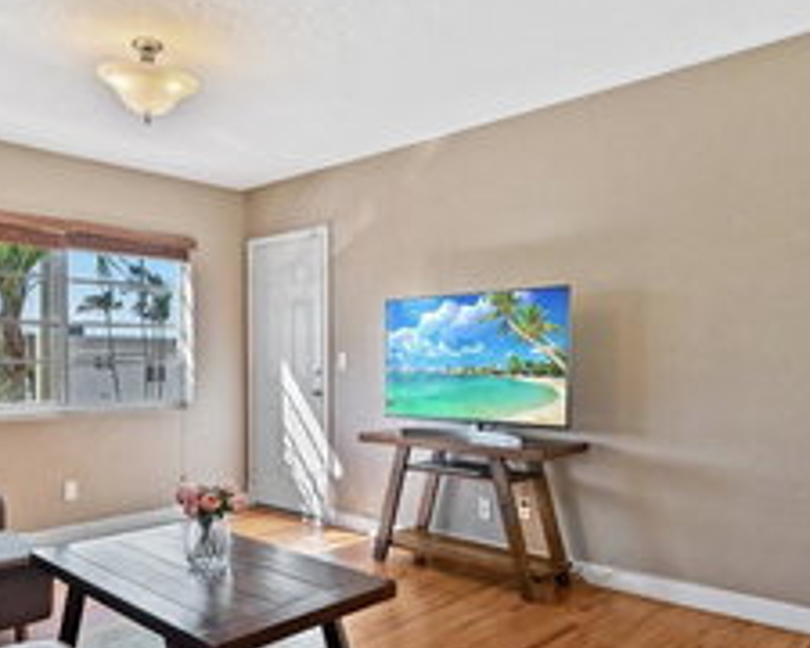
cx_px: 382
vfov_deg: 51.3
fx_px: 671
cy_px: 382
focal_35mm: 28
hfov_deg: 62.2
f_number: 8
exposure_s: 1/13
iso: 280
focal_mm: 14
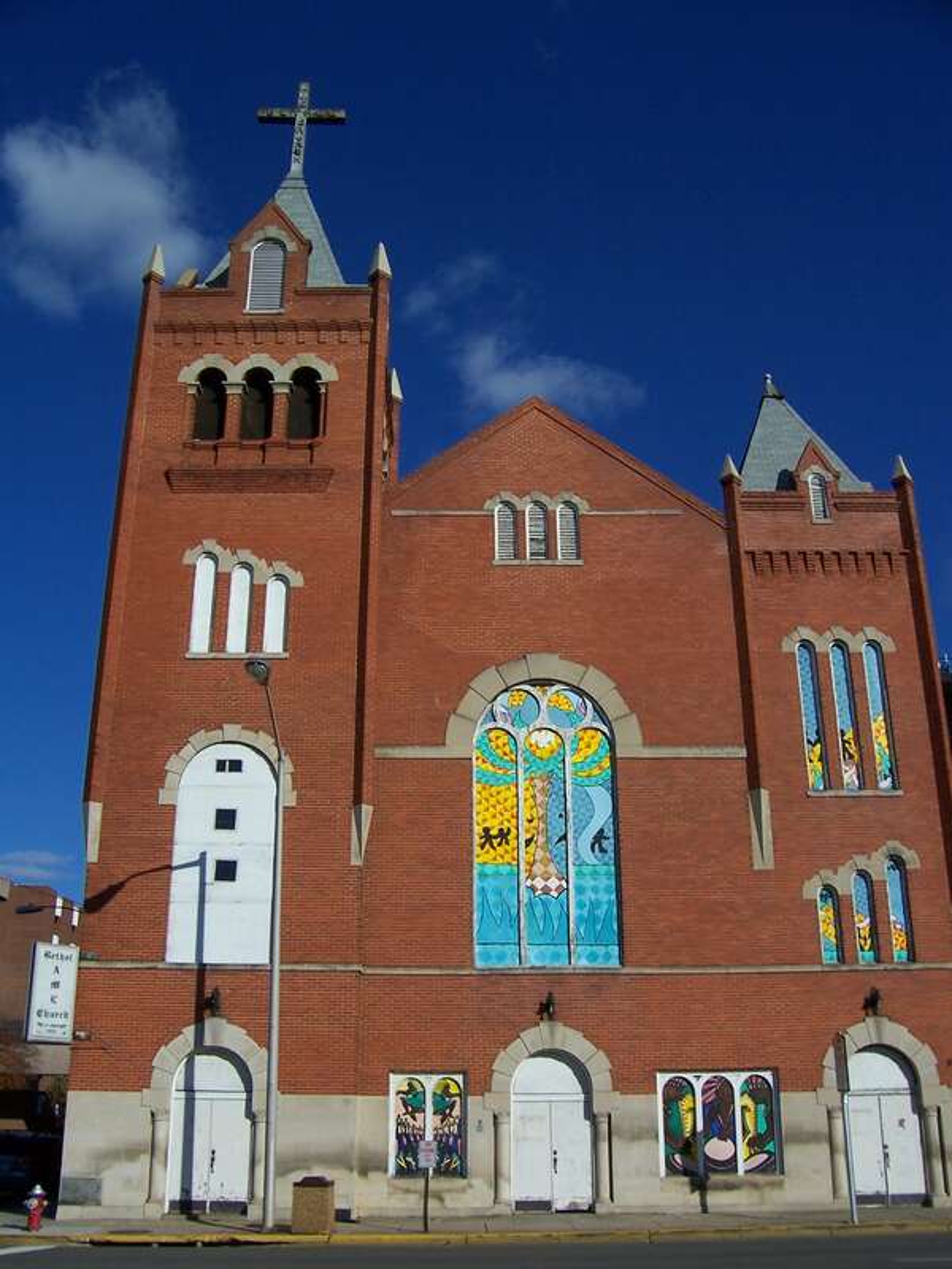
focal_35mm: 34
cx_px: 476
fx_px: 1247
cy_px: 634
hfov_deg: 41.8
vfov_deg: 54.0
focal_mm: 5.6
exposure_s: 1/1000
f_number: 5.6
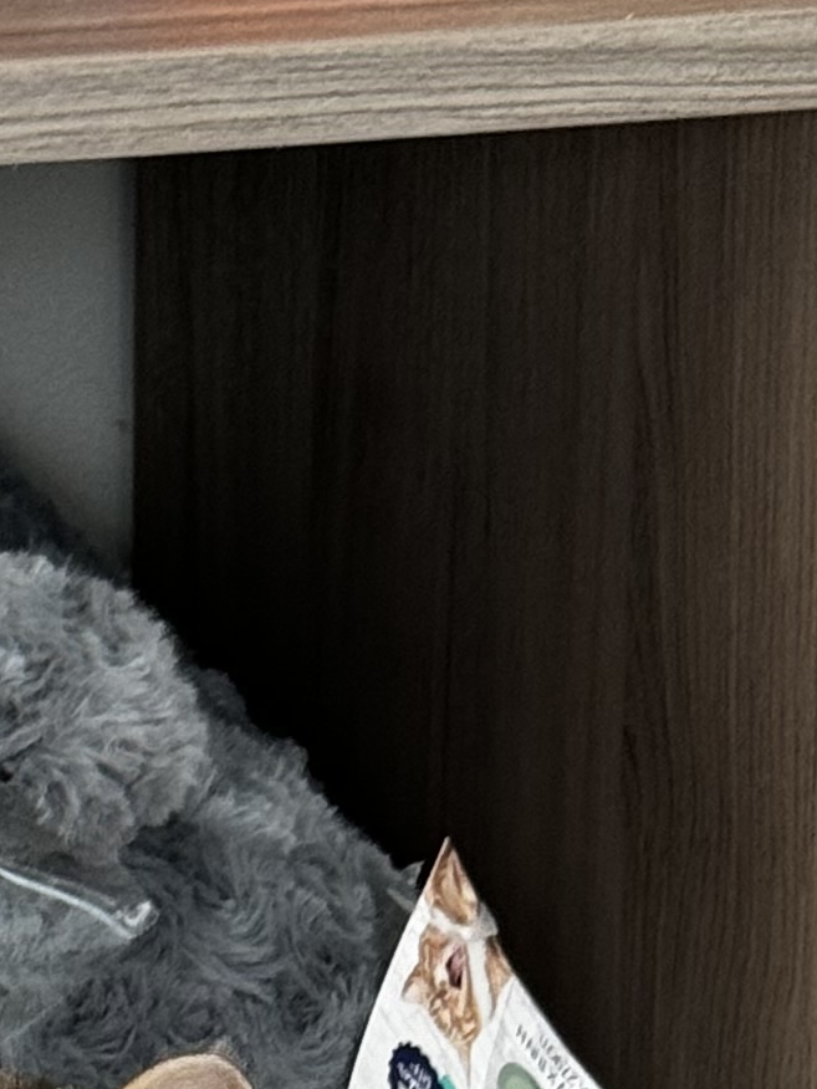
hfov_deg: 6.7
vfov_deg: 8.7
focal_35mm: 221
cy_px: 1740
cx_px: -180
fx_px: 6955
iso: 250
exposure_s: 1/48
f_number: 1.78
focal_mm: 6.86
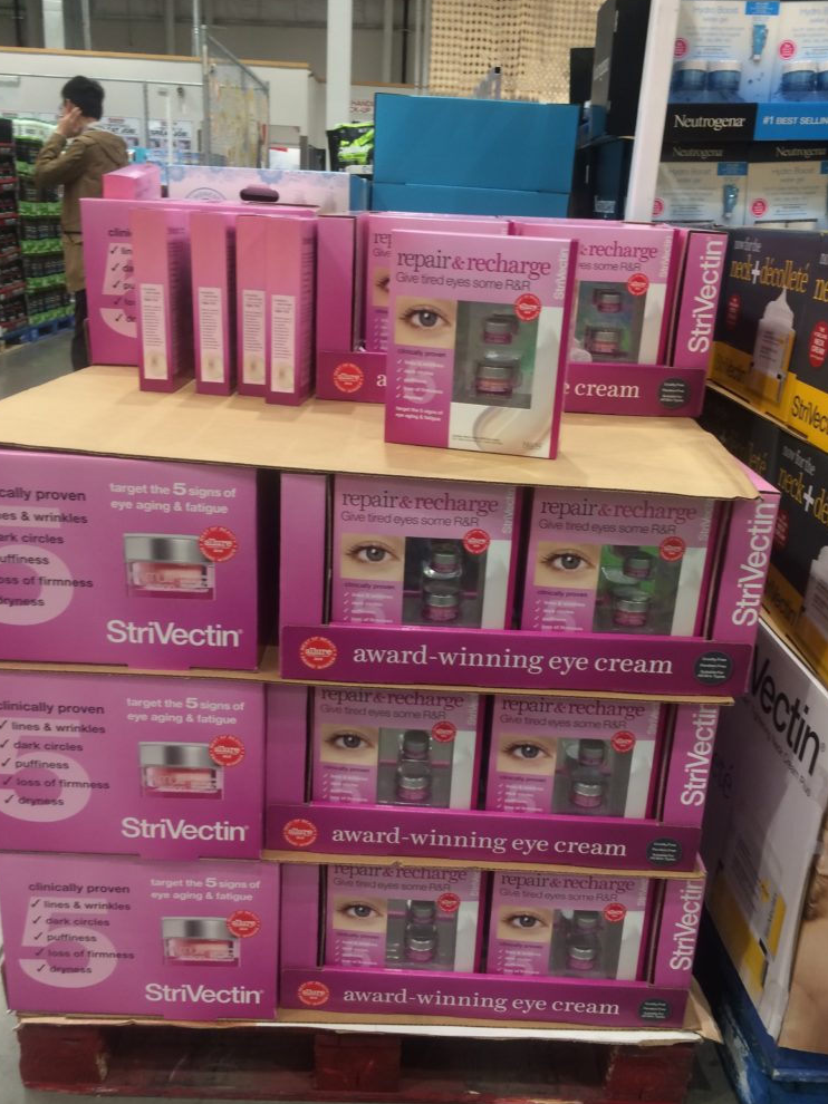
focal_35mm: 30
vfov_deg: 60.0
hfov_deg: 46.8
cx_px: 414
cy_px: 545
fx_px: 957
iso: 64
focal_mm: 4.15
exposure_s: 1/30
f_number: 2.2
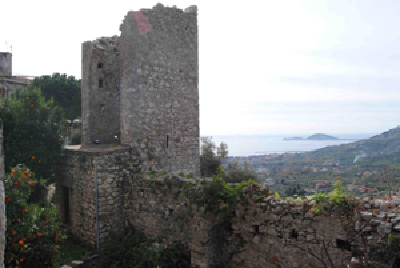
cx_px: 200
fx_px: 300
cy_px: 134
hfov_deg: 67.3
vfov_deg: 48.1
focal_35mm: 27
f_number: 7.1
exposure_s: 1/200
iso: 100
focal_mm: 18
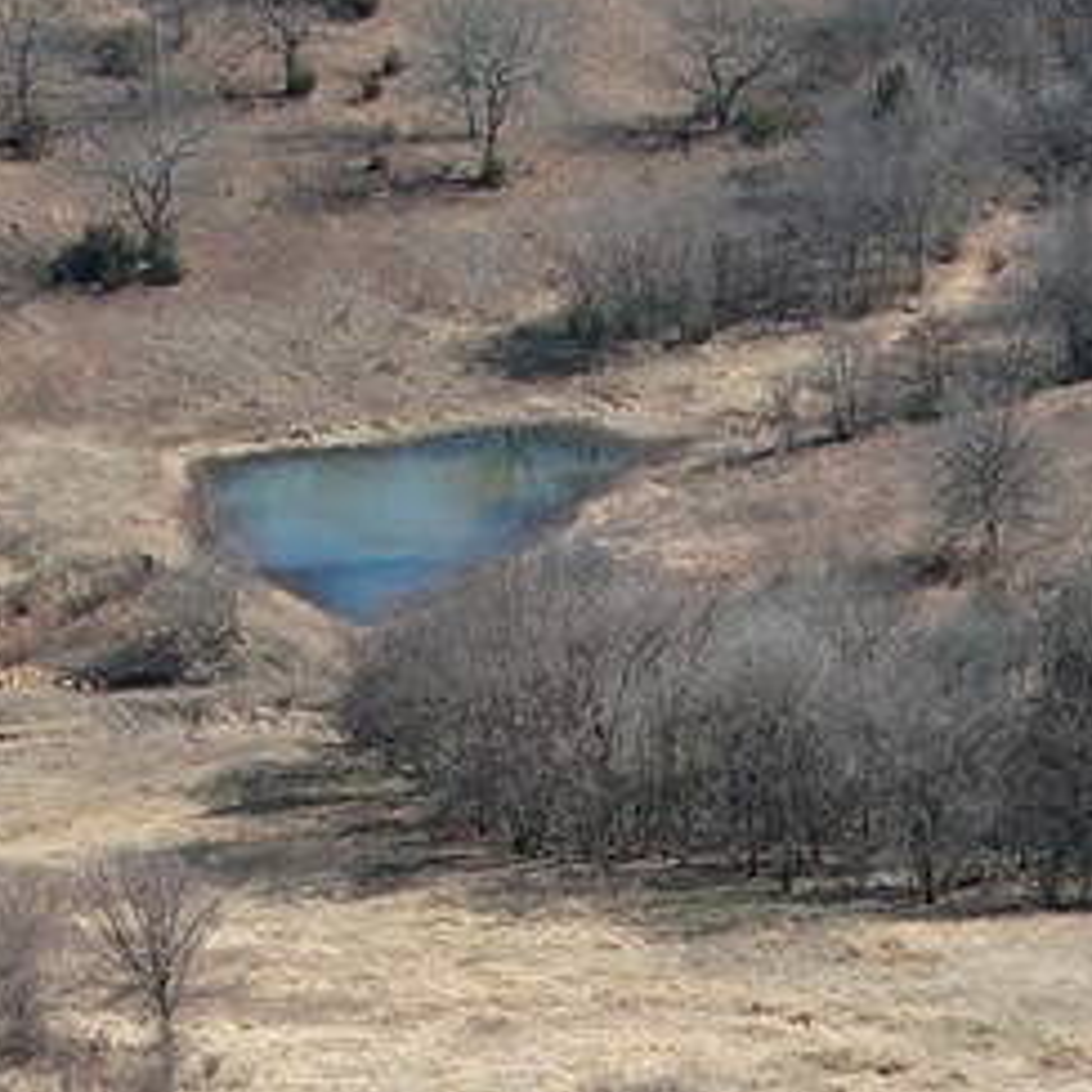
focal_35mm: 156
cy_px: 2052
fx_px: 5568
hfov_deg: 11.1
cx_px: 1011
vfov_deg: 10.4
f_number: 2.8
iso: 100
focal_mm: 8.38
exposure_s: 1/1000
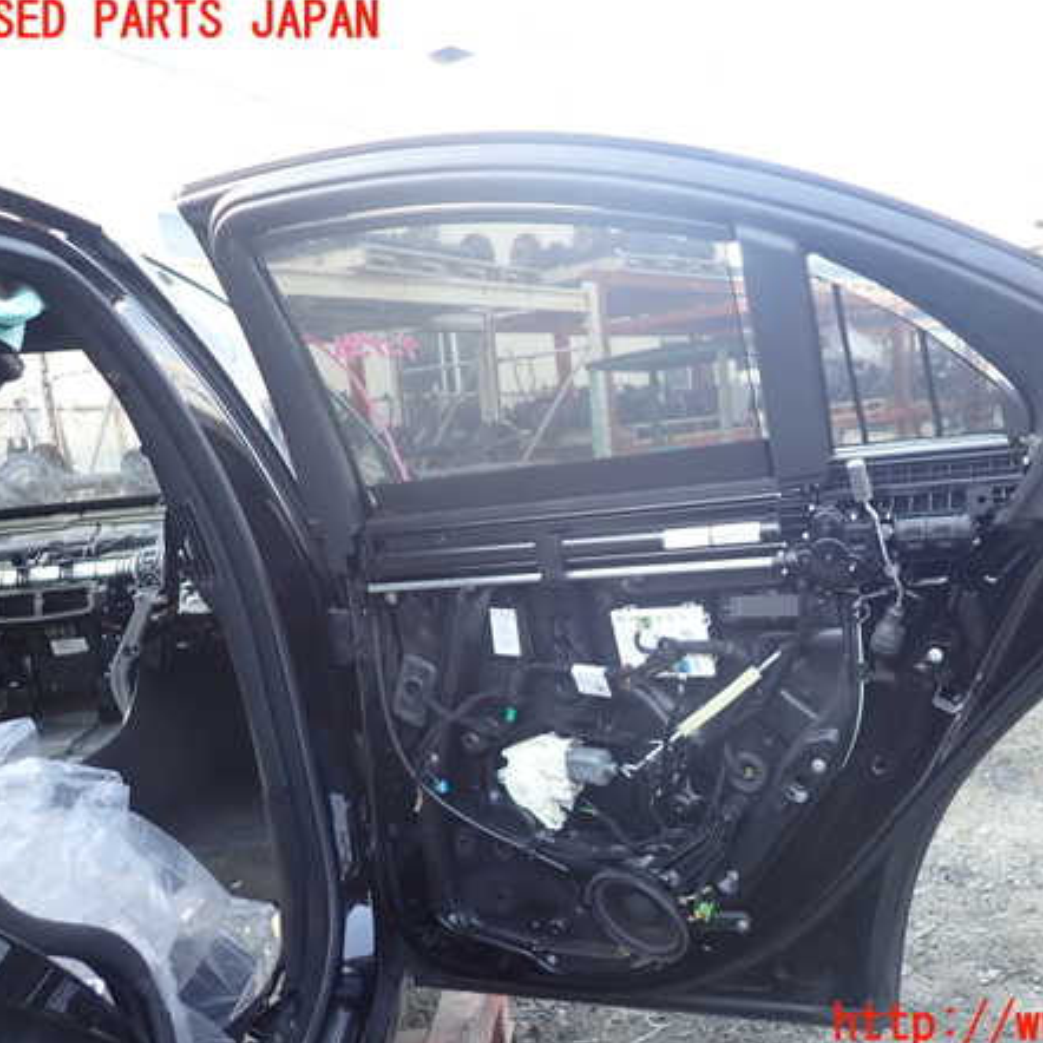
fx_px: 1023
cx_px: 658
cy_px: 524
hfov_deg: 53.4
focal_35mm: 30
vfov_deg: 54.0
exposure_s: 1/60
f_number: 2
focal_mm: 4.5
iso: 100
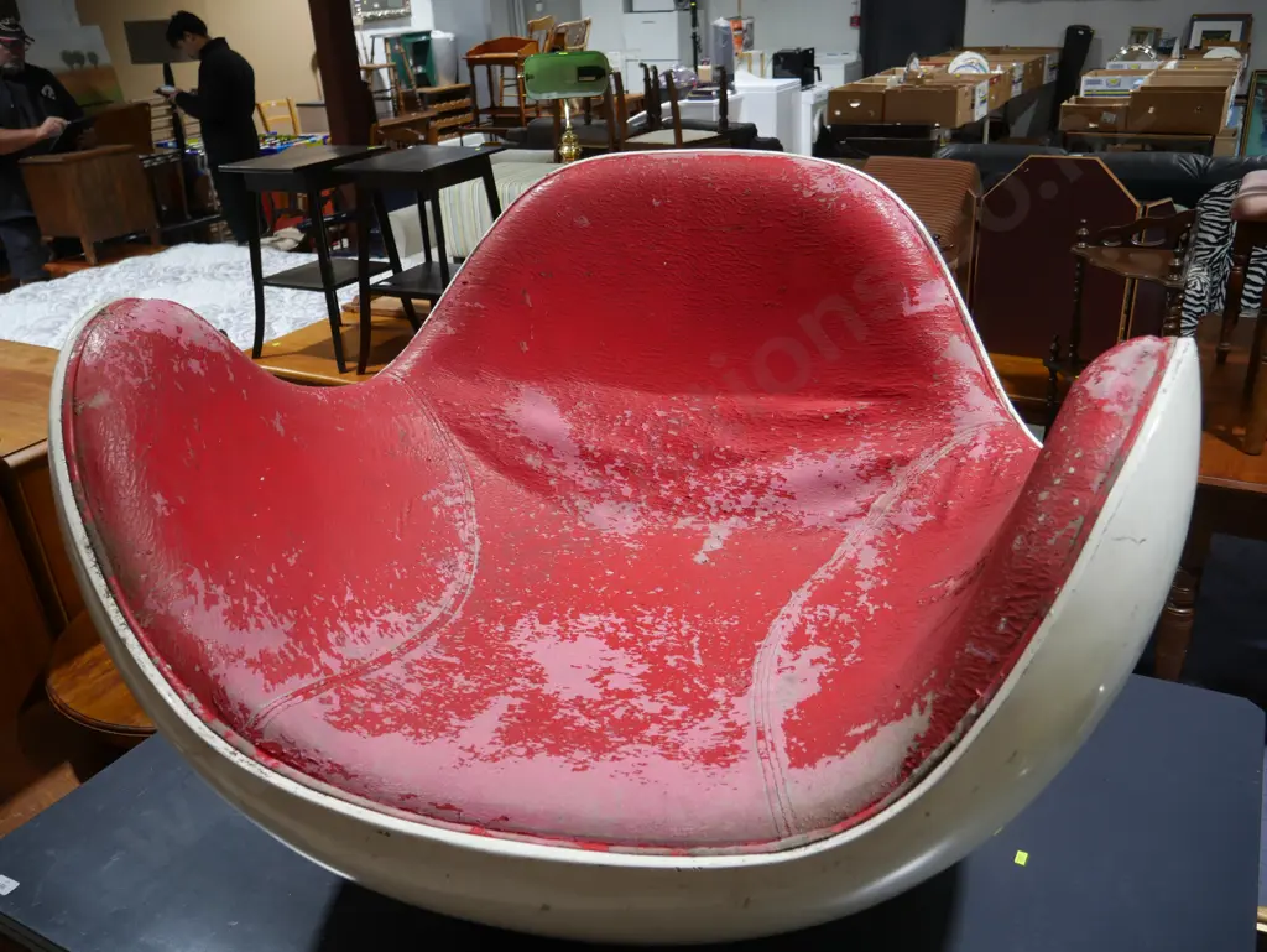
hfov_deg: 63.4
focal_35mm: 28
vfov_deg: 49.8
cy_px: 476
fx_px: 1025
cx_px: 634
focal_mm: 14
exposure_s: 1/60
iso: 250
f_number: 3.5
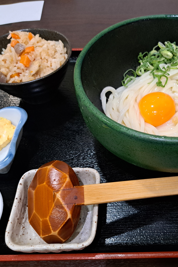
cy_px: 139
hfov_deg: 36.9
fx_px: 260
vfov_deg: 54.4
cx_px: 135
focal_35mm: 35
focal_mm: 5.23
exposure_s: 1/50
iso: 250
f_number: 1.8
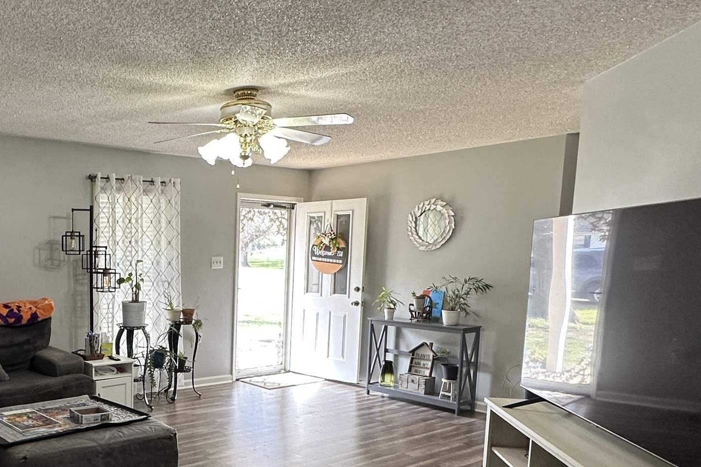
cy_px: 328
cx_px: 127
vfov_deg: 40.4
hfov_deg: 54.2
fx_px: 623
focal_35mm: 32
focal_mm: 2.22
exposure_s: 1/99
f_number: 2.2
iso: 125
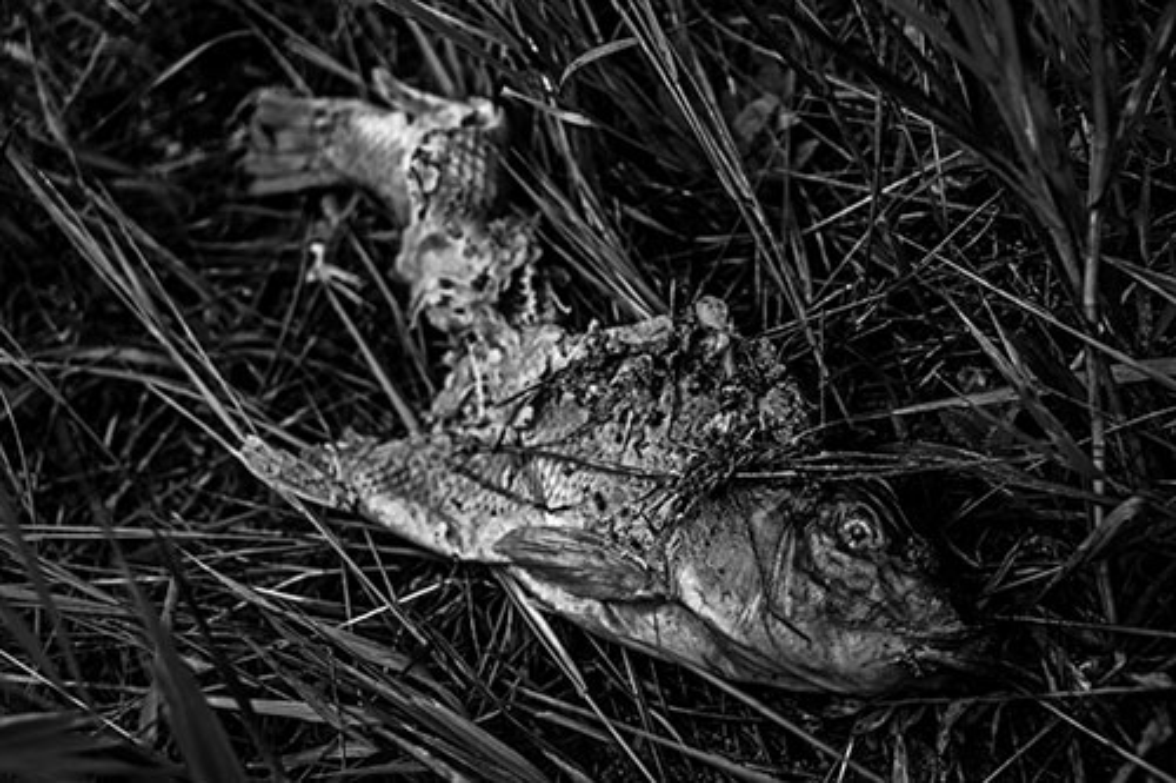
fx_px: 1371
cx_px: 588
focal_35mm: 42
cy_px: 392
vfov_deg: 31.9
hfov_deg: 46.4
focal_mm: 28
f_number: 4
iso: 110
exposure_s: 1/50
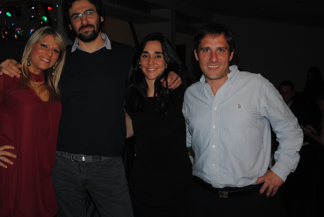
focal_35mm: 44
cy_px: 90
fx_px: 393
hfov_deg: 44.5
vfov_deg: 30.8
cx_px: 125
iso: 200
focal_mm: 23
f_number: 3.8
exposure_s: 1/60
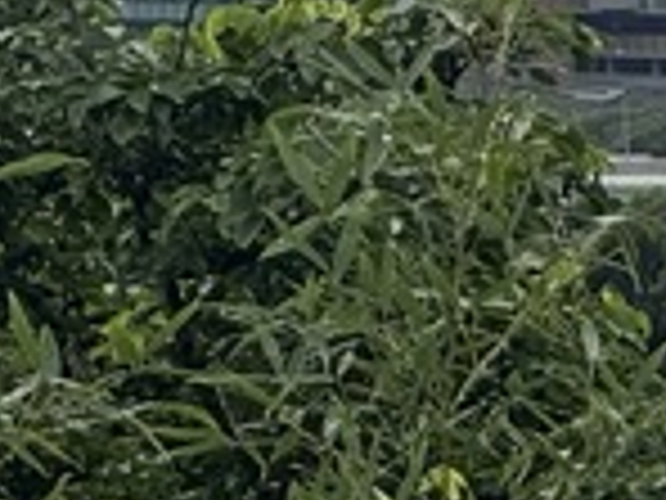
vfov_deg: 2.8
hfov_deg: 3.6
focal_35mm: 533
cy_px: -658
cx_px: -1305
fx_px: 10255
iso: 25
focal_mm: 9
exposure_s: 1/1357
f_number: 2.8
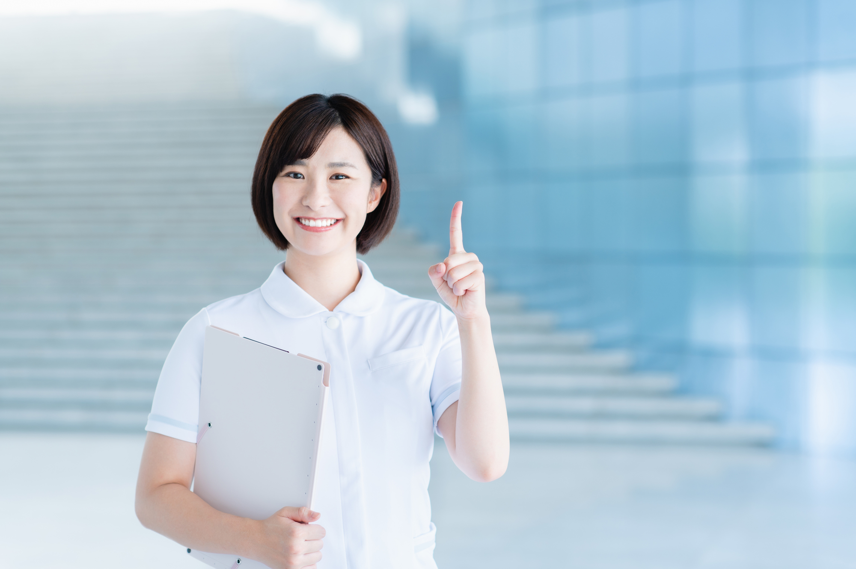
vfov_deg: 16.0
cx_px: 428
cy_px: 284
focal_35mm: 85
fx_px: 2019
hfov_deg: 23.9
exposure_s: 1/160
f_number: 2.8
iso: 125
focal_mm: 85
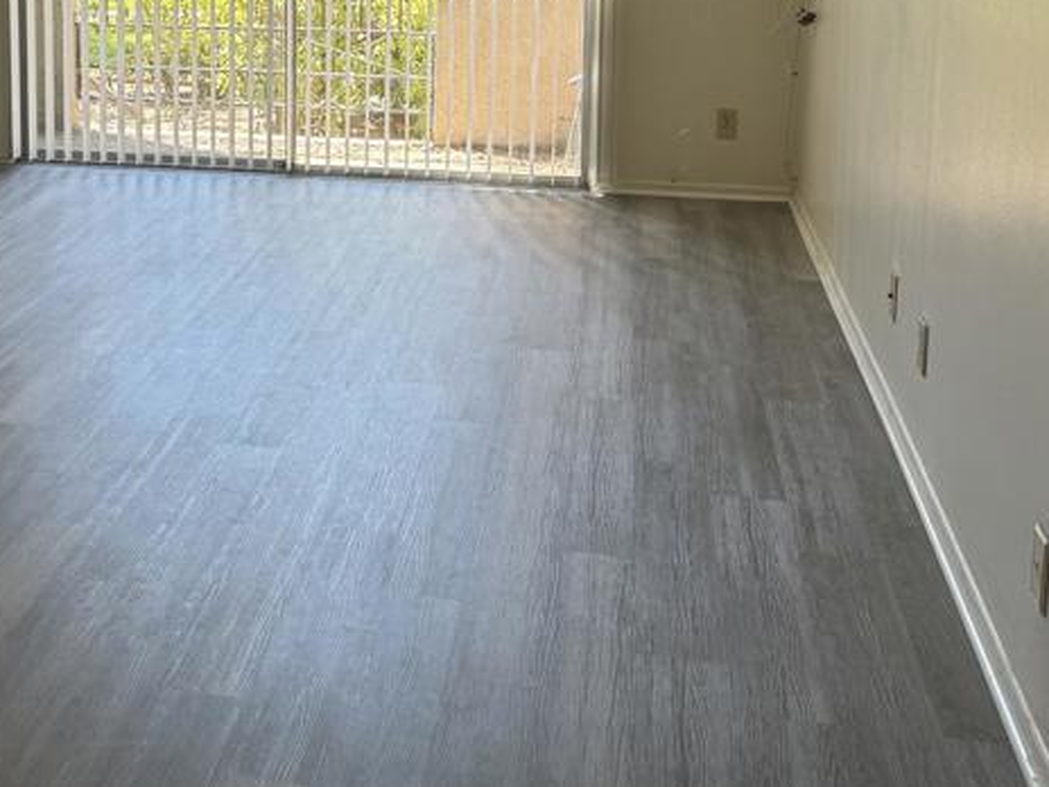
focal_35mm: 53
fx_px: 1606
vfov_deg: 26.5
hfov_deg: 34.4
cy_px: 57
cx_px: 129
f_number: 1.78
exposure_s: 1/120
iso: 80
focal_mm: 6.76
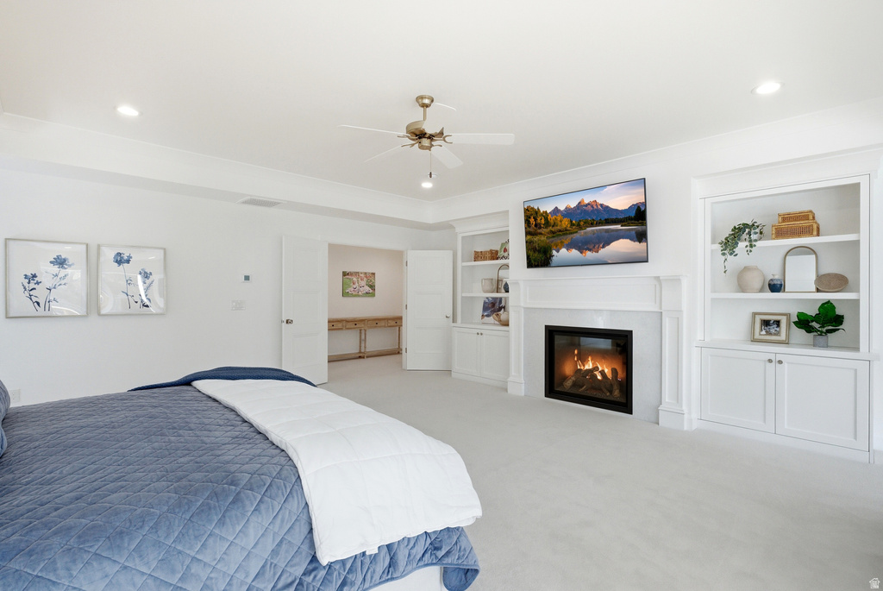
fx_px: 405
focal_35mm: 16
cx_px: 442
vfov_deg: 72.2
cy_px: 296
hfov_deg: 94.9
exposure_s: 1/6400
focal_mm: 16.5
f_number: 5
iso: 1600
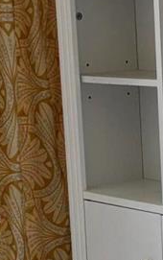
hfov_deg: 8.4
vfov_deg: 13.3
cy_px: 236
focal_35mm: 156
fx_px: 1106
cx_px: 170
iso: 125
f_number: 1.6
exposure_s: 1/91
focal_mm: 5.96
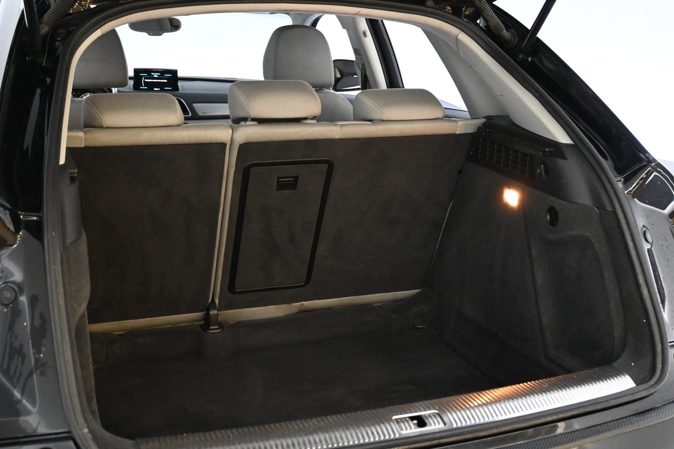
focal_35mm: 44
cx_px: 337
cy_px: 224
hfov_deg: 45.0
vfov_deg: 30.8
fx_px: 814
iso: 5000
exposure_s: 1/50
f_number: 4.8
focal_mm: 29
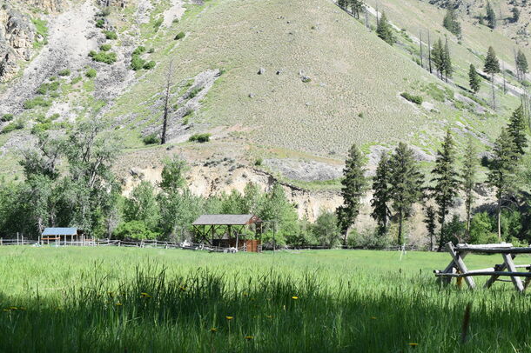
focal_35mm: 63
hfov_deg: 31.8
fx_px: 929
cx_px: 319
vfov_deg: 21.5
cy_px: 147
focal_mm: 32
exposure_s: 1/320
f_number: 8
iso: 200
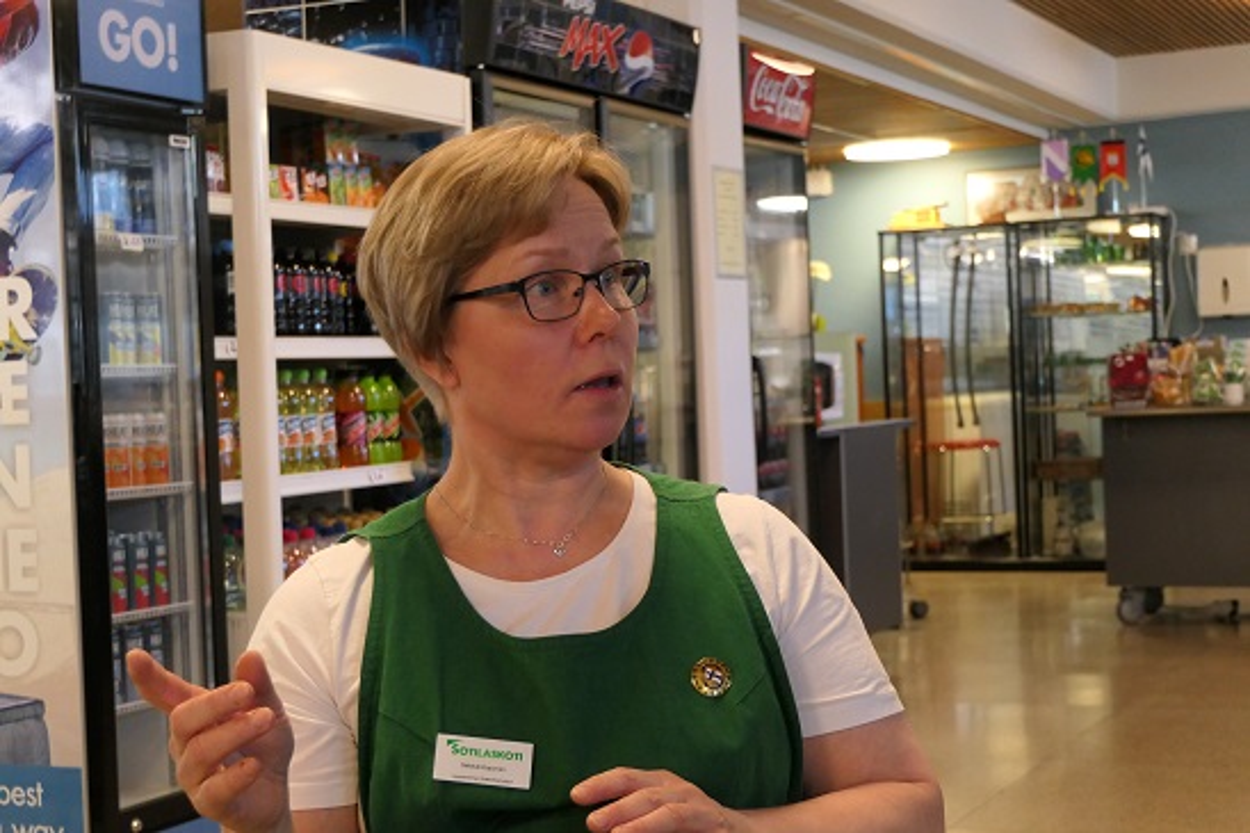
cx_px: 625
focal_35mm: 60
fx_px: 2083
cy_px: 416
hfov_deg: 33.4
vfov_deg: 22.6
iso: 1250
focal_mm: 22
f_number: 3.7
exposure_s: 1/80
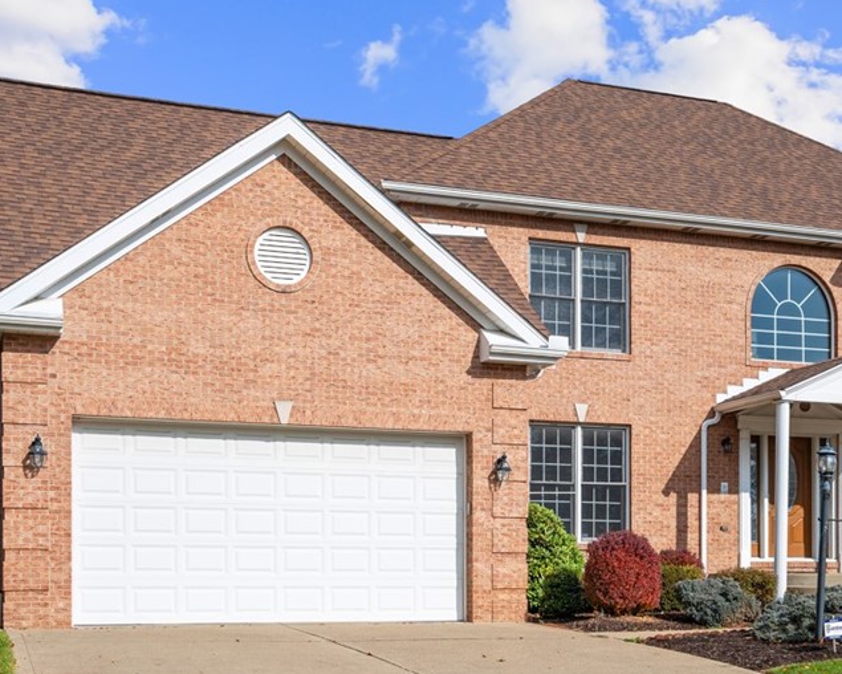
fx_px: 1321
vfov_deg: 28.6
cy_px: 364
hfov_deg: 35.1
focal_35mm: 53
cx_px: 545
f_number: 7.1
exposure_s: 1/2500
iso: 400
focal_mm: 33
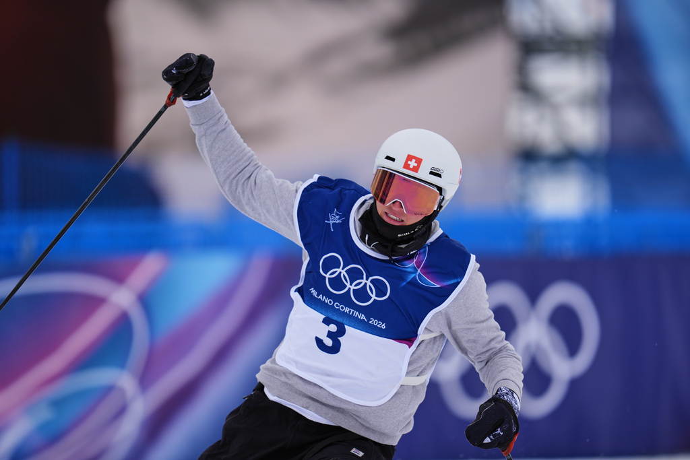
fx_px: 7667
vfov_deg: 3.4
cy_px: 230
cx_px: 345
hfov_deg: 5.2
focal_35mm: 400
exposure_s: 1/3200
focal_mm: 400
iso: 160
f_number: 2.8
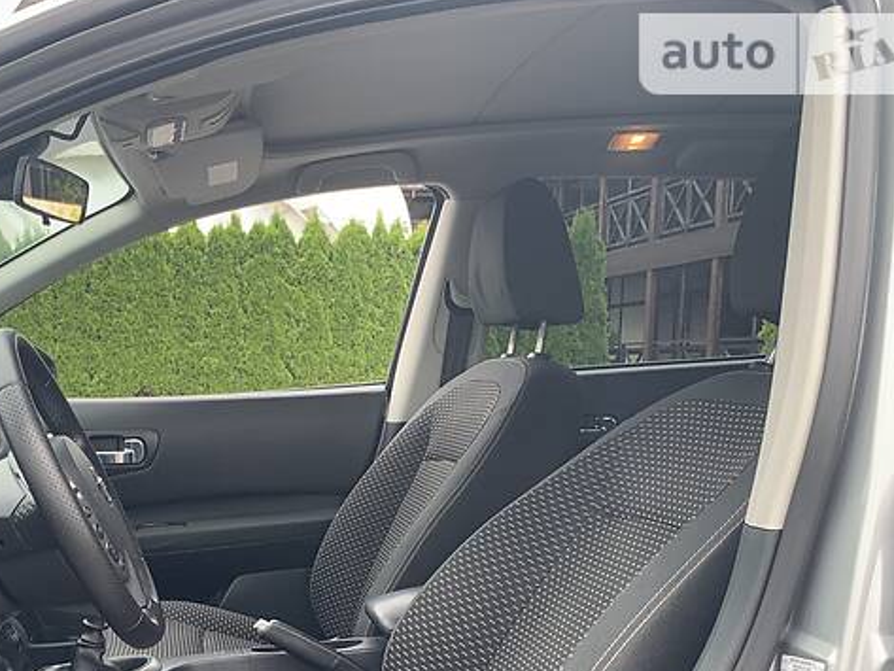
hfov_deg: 41.2
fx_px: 1137
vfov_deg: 31.8
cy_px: 558
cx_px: 183
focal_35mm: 44
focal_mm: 4.2
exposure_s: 1/172
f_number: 1.8
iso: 25
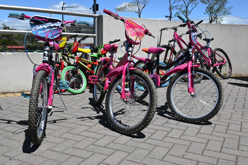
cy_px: 82
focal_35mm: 36
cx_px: 124
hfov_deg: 53.1
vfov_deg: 36.9
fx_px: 248
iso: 100
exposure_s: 1/500
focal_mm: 24
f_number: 8
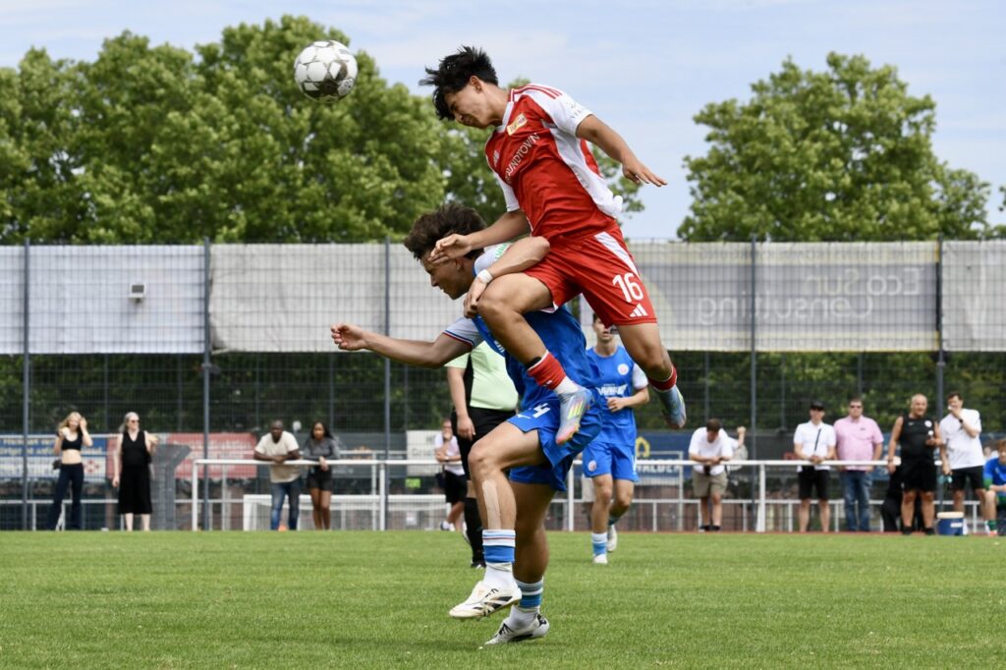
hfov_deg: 11.4
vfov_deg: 7.6
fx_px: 5028
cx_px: 503
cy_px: 335
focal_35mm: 180
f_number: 10
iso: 1250
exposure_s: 1/1600
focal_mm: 180
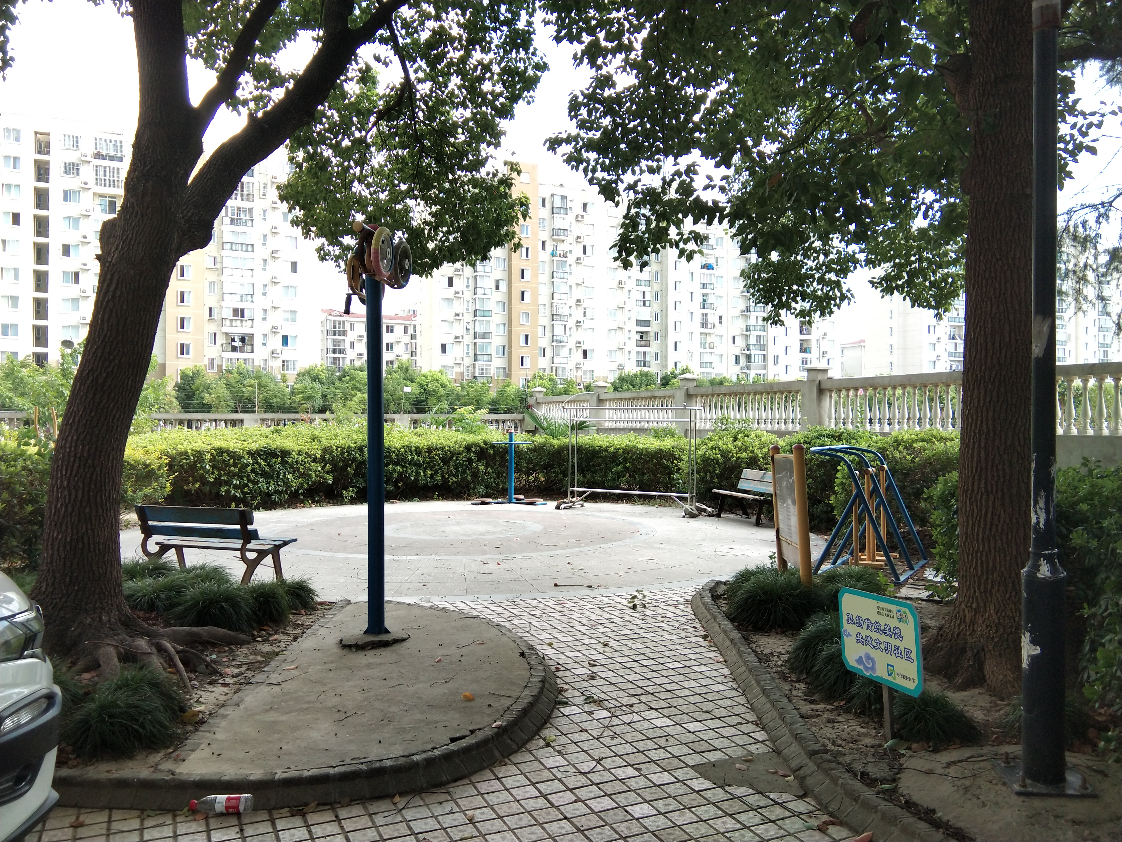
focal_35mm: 31
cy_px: 421
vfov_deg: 45.4
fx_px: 1005
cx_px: 561
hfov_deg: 58.4
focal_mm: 3.69
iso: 50
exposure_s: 1/171
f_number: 2.2
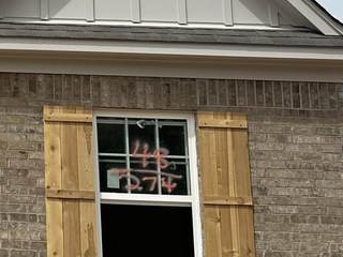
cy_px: 9
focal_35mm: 96
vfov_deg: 15.2
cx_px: -181
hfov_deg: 18.1
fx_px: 951
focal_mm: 6.86
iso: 80
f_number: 1.78
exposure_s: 1/7576
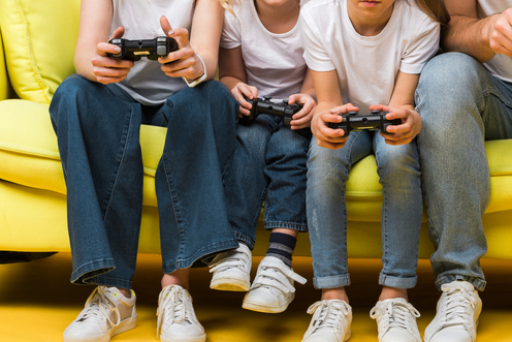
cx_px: 372
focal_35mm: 141
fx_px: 2006
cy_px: 50
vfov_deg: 9.7
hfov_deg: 14.5
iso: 100
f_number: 5.6
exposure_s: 1/200
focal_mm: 70
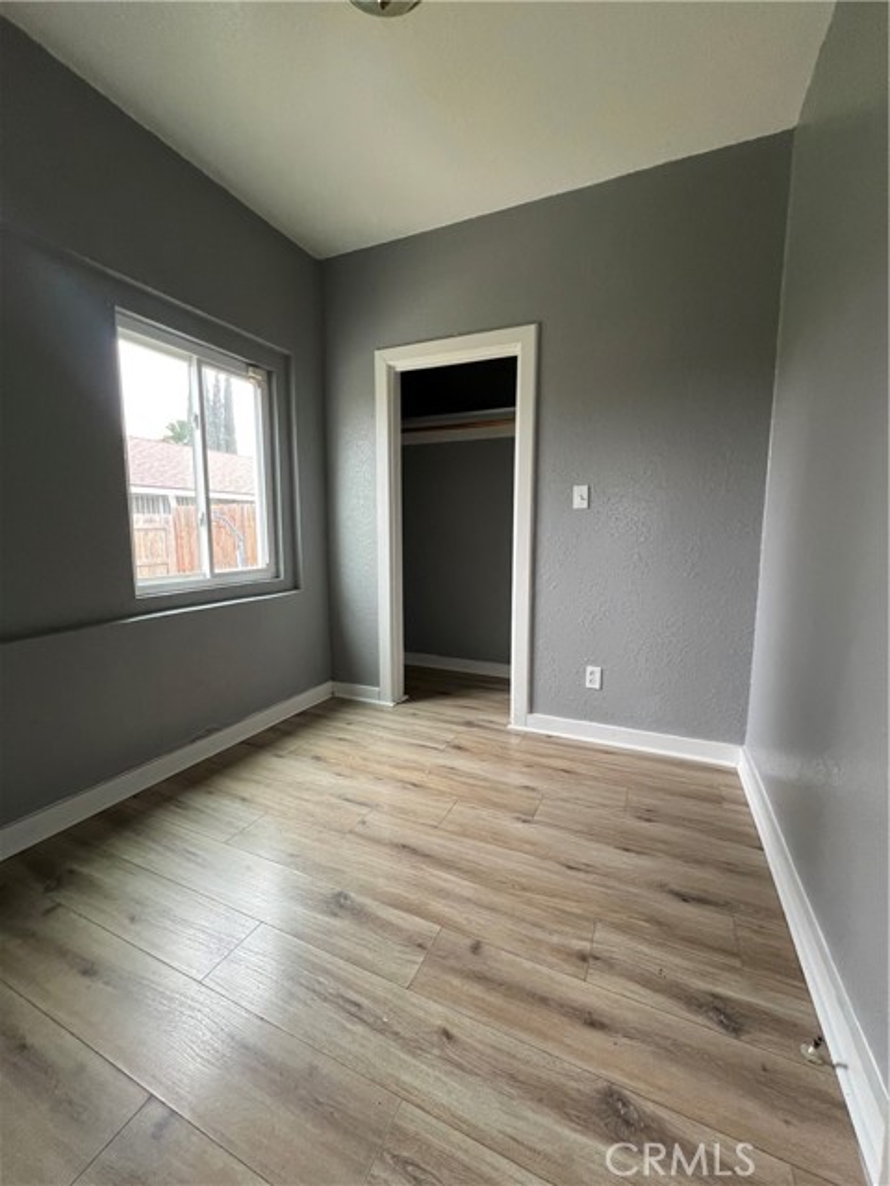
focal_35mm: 13
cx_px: 445
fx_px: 446
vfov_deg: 106.2
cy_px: 593
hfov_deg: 89.9
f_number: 1.8
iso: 250
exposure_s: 1/99
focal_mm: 1.57
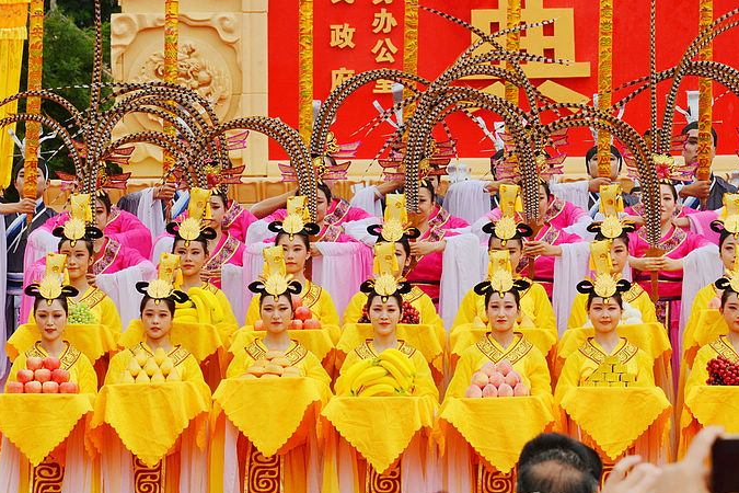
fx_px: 4187
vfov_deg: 6.7
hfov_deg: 10.1
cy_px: 189
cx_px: 483
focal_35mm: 204
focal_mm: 145
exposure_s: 1/2000
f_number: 11
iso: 1000
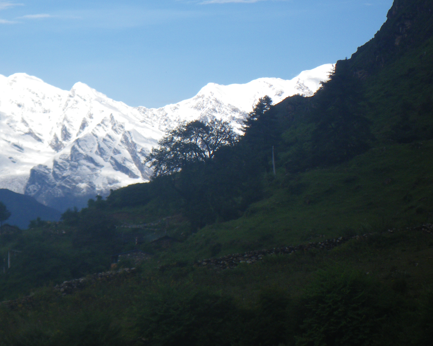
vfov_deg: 6.8
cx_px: 79
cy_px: 127
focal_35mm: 227
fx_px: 2909
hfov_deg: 8.5
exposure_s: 1/250
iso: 64
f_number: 5.5
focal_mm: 25
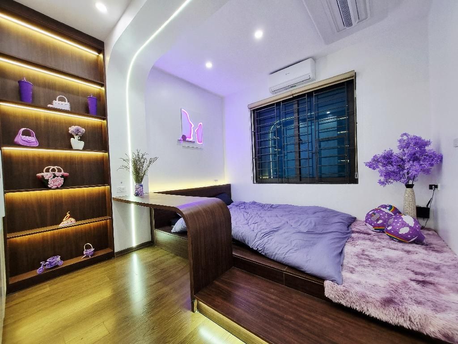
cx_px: 229
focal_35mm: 13
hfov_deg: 106.2
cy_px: 172
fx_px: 172
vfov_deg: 89.9
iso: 125
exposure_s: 1/50
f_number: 2.2
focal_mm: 1.74
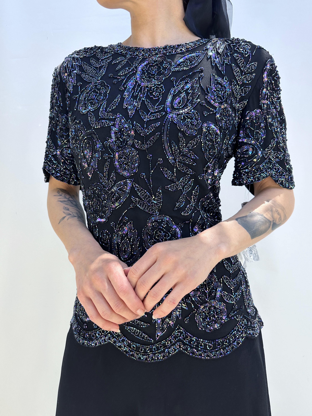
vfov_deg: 71.6
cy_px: 208
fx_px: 288
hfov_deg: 56.8
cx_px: 156
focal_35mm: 24
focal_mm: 6.86
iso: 80
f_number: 1.78
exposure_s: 1/365
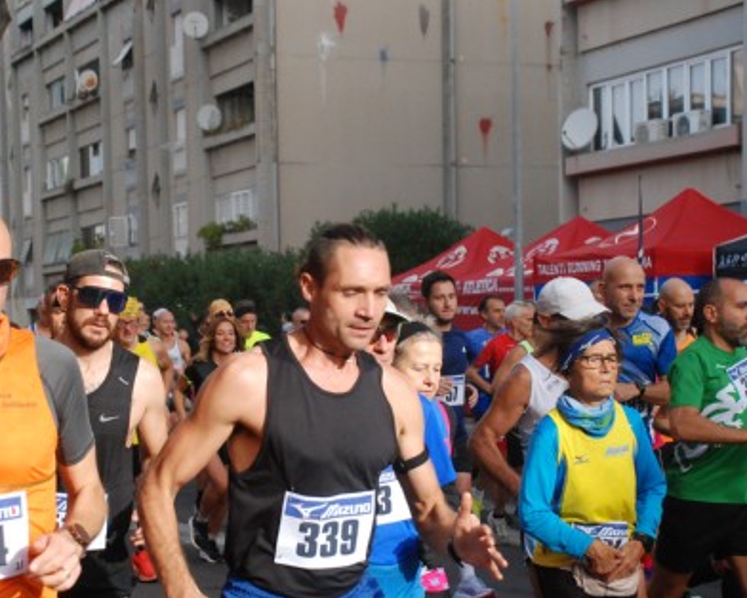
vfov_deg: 18.7
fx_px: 1814
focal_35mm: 82
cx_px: 324
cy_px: 361
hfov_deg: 23.3
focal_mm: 38
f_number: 5
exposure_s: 1/1250
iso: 1000
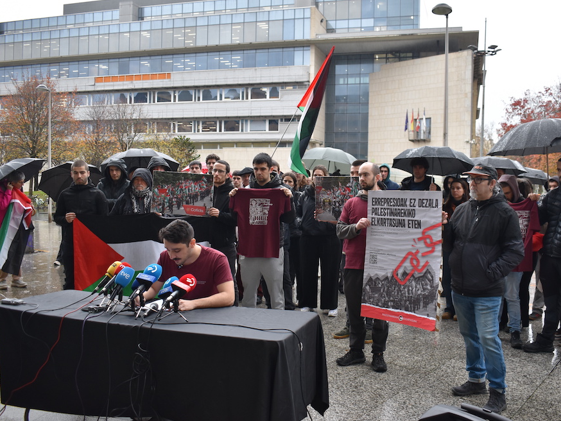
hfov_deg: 55.3
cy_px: 209
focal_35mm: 33
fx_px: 535
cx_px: 307
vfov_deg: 43.0
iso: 400
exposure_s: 1/80
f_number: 4.5
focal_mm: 20
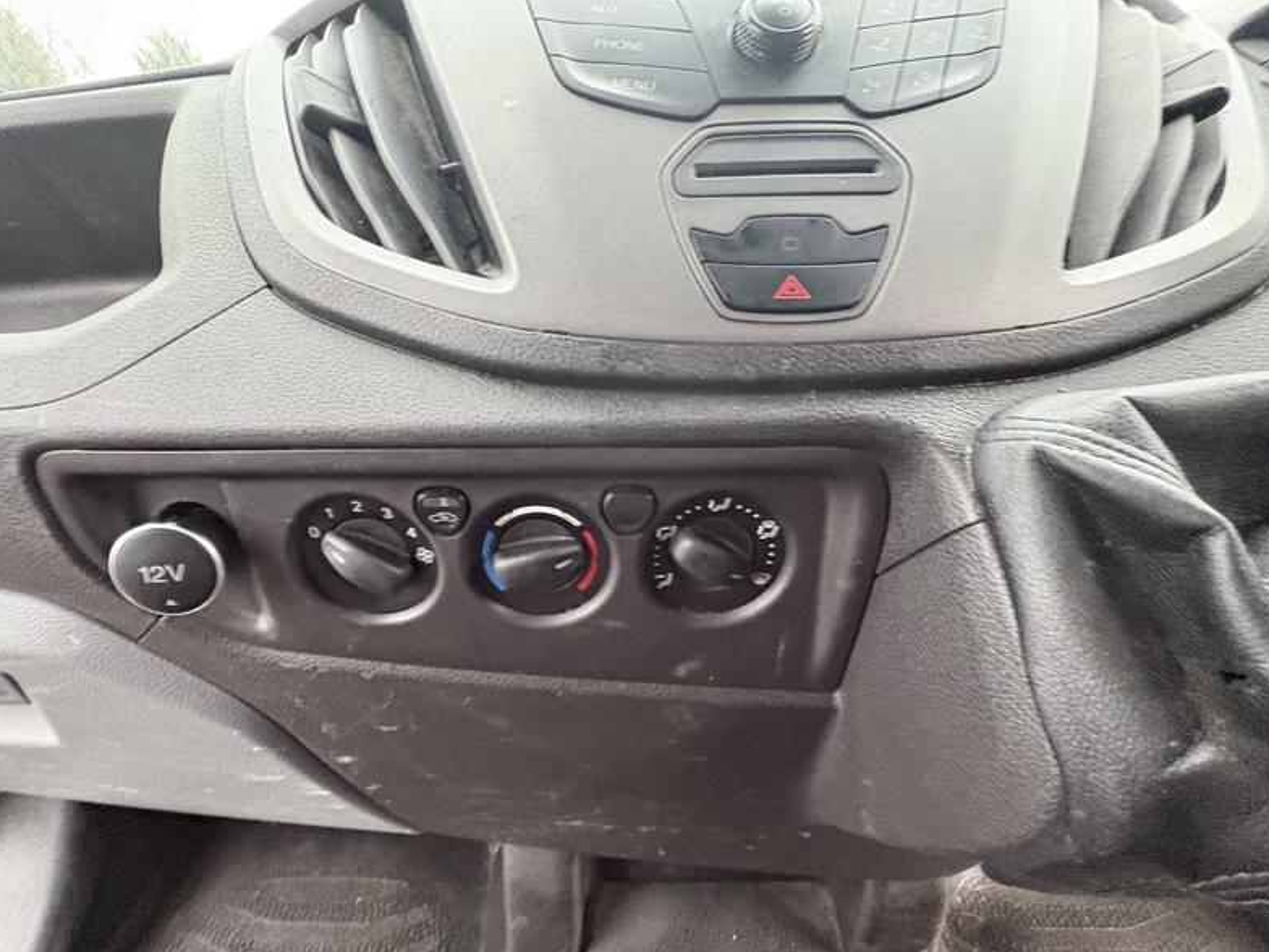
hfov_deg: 94.4
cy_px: 515
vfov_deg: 78.0
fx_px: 587
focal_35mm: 16
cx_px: 591
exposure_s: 1/46
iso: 800
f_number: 2.2
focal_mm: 2.22
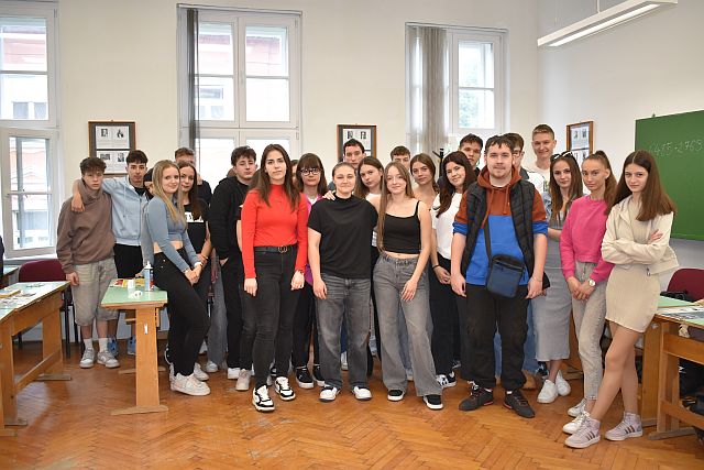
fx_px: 645
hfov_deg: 57.2
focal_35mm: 33
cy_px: 235
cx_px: 352
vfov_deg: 40.0
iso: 800
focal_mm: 22
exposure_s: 1/160
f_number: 3.8
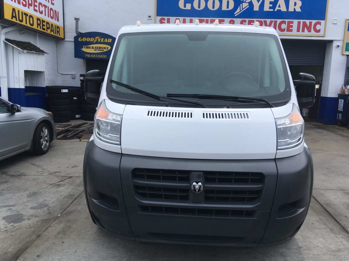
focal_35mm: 29
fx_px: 292
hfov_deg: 61.7
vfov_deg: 48.2
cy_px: 130
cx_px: 174
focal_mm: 4.15
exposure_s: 1/1304
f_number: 2.2
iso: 25
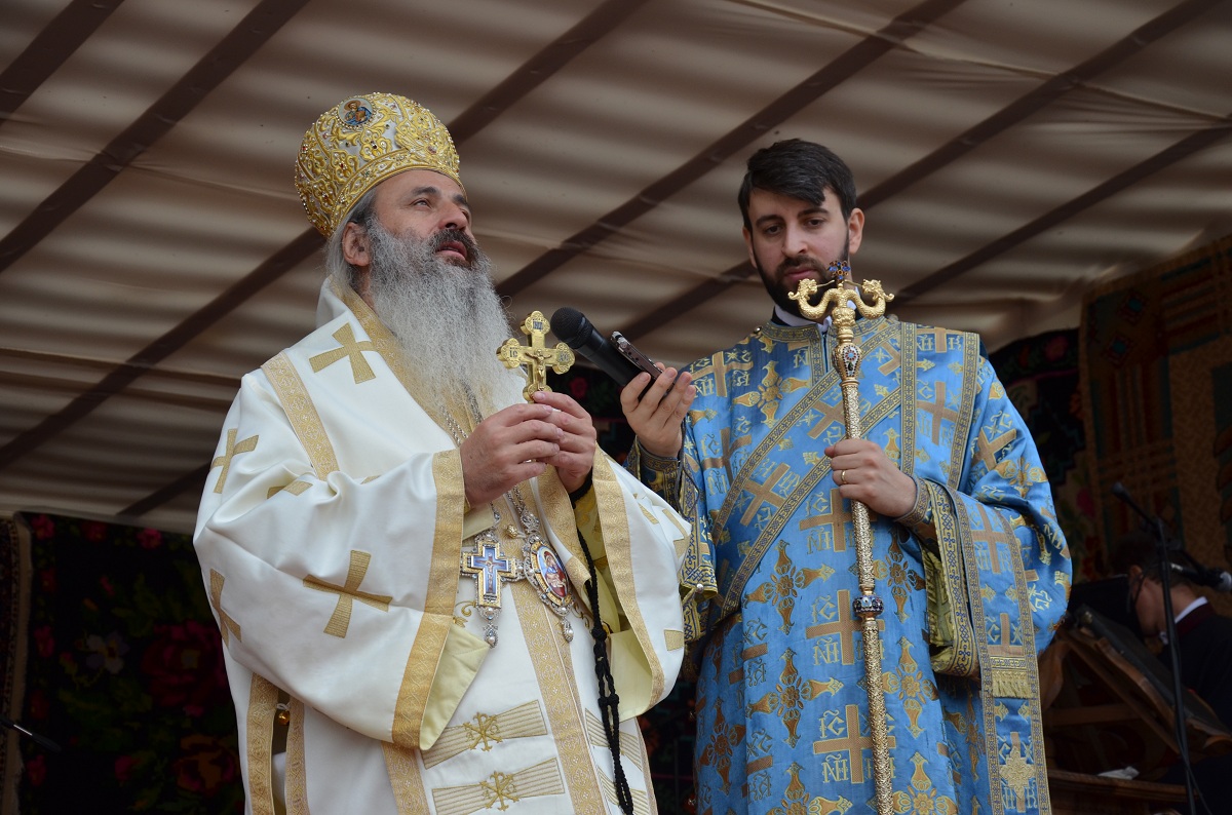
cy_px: 408
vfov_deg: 18.1
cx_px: 616
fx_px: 2561
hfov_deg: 27.1
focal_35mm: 75
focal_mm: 50
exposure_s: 1/125
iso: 250
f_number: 5
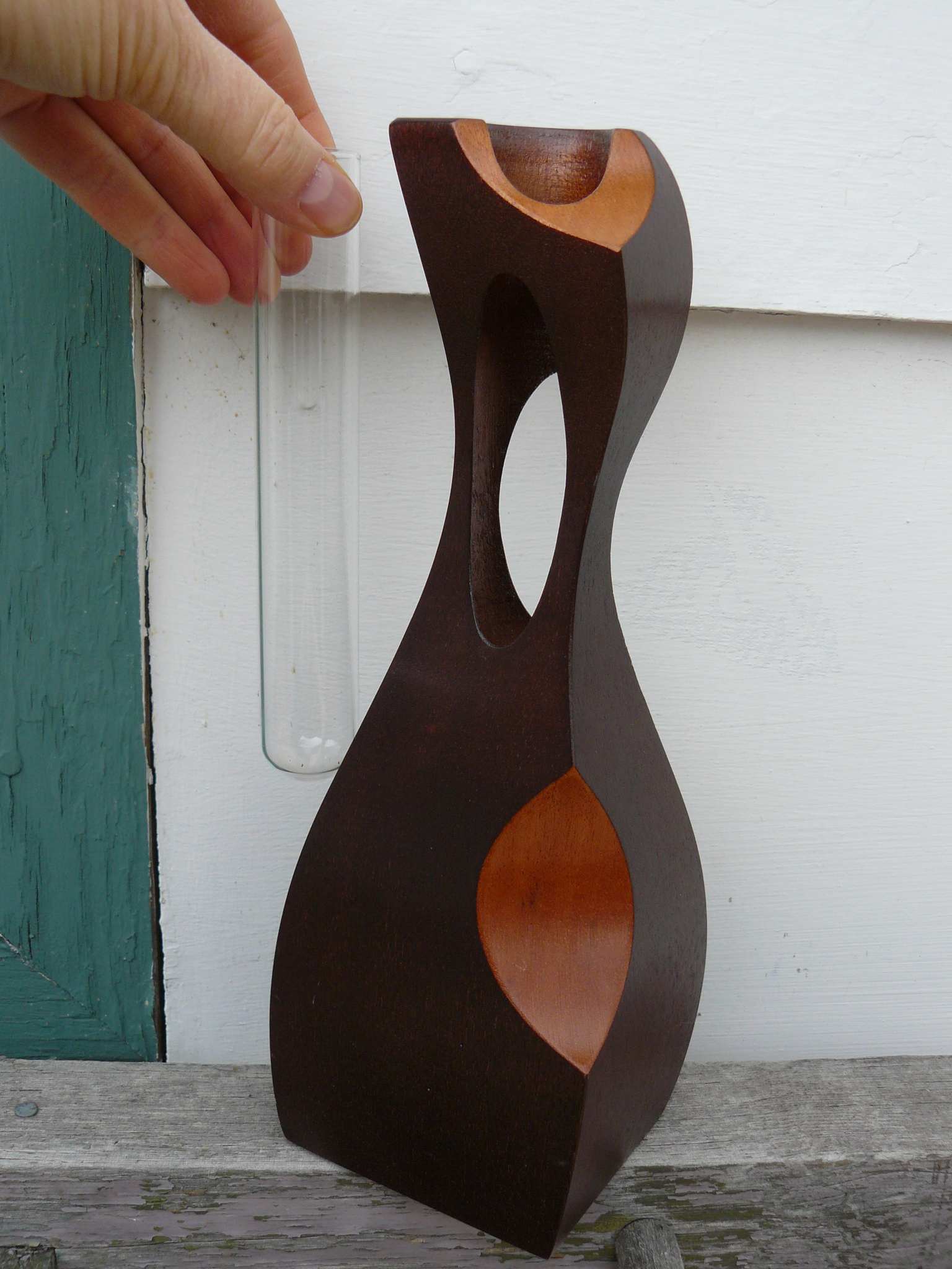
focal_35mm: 36
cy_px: 634
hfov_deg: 39.7
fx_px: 1320
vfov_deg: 51.4
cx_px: 476
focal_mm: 6
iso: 100
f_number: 4
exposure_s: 1/125
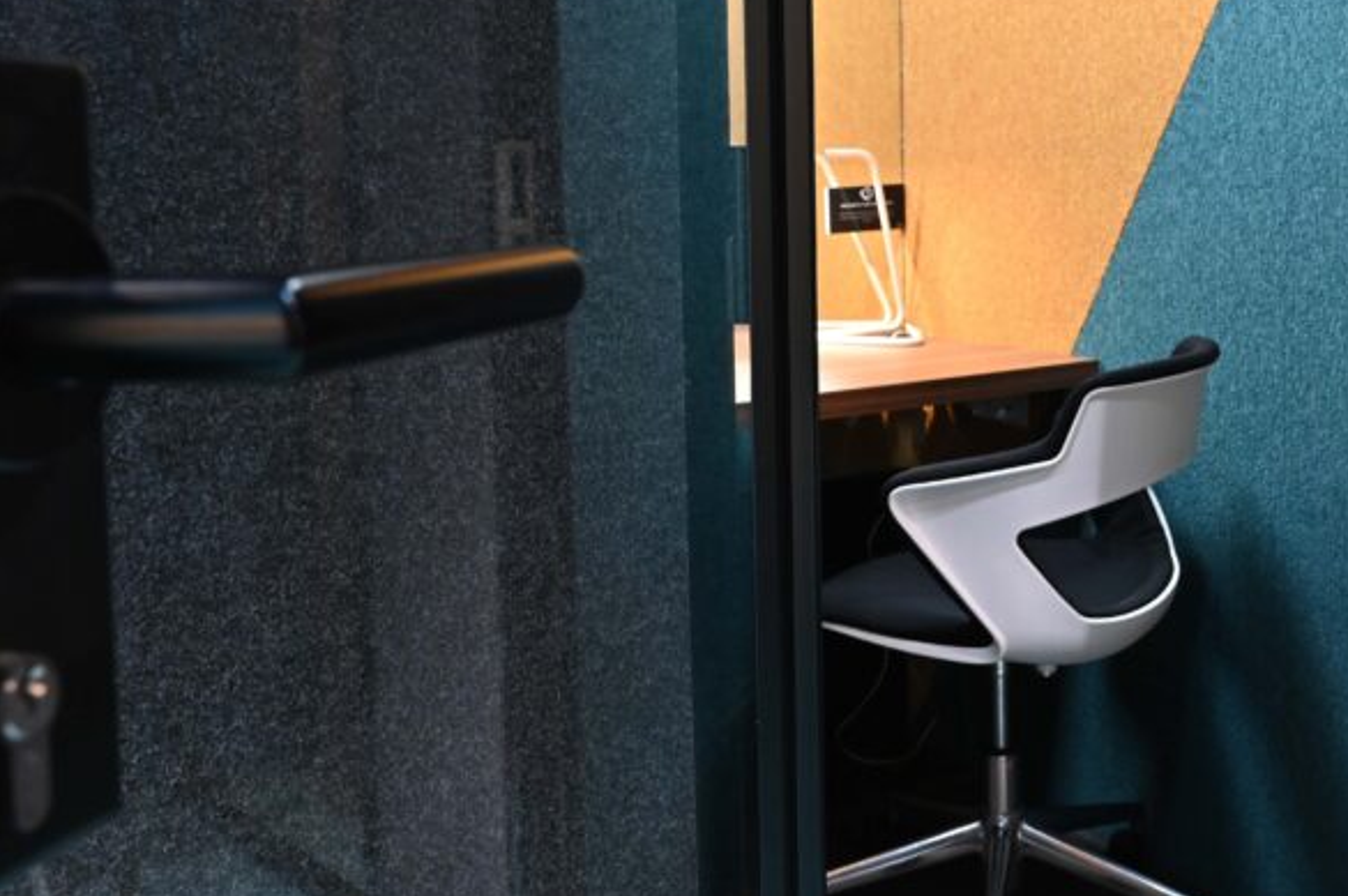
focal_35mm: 42
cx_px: 843
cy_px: 273
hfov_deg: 46.0
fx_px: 1571
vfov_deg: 31.5
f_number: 7.1
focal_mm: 24
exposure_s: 1/8
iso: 1250
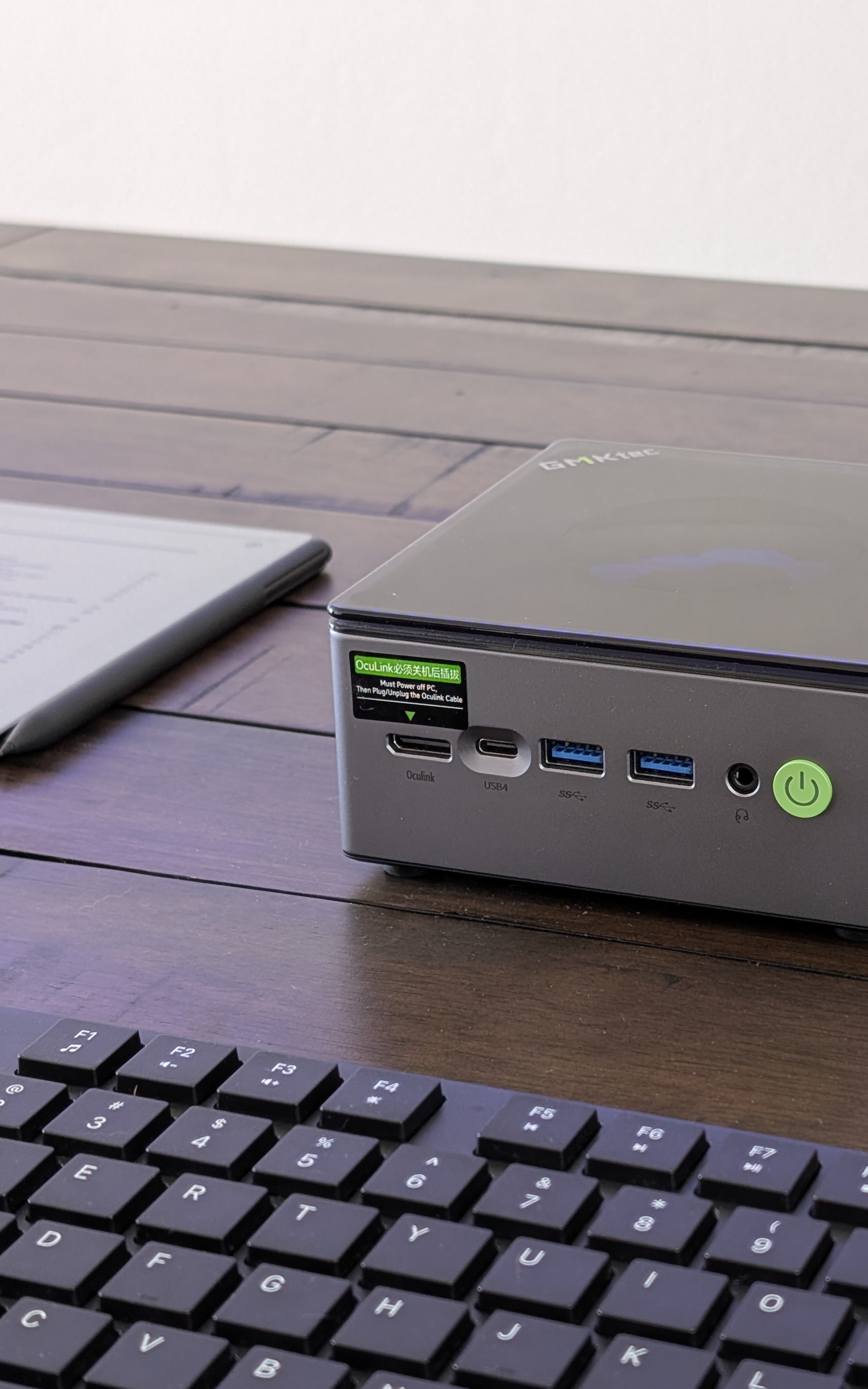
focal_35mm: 70
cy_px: 695
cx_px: 721
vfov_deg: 29.4
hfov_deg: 18.4
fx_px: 2649
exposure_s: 1/23.9
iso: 63
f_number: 1.68
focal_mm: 6.9
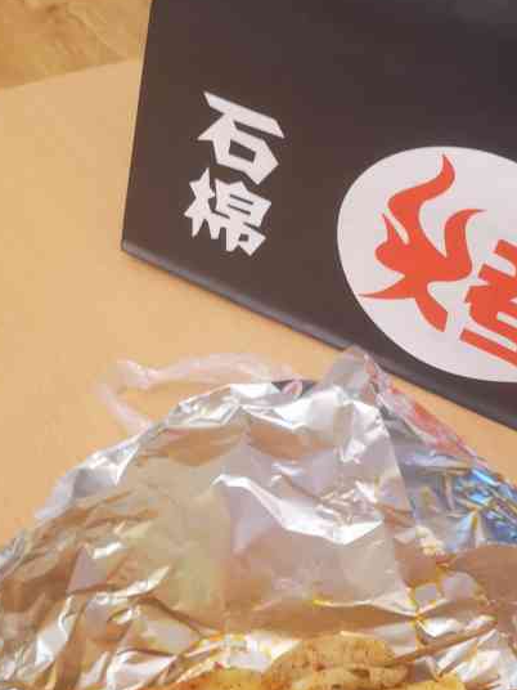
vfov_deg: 40.4
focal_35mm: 47
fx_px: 936
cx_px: 372
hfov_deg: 30.5
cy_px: 335
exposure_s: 1/25
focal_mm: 3.95
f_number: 1.8
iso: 320
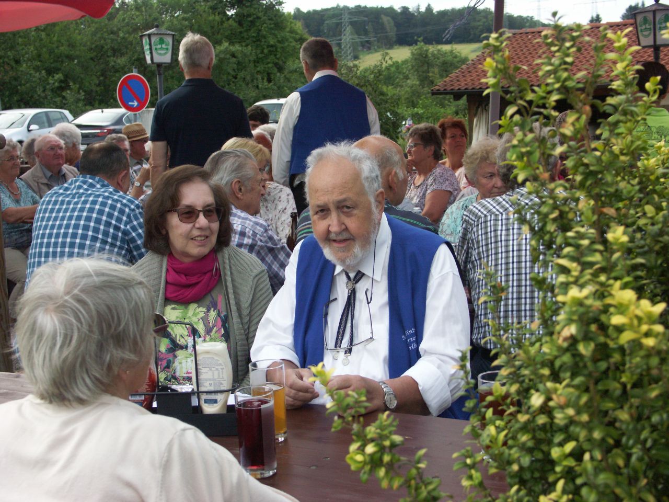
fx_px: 1005
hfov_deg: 36.8
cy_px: 251
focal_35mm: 52
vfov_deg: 28.0
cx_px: 334
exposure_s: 1/1000
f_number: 3.2
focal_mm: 13.44
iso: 200
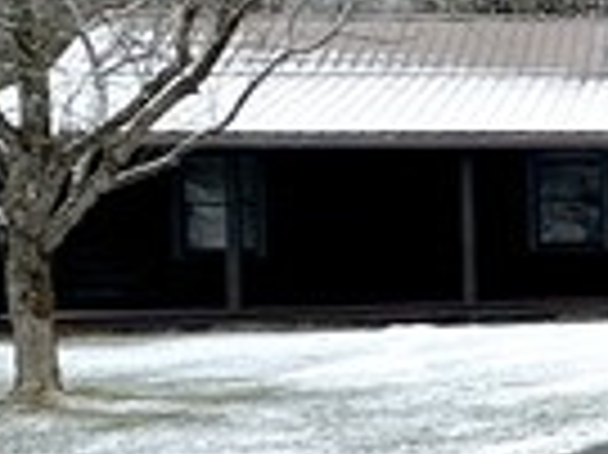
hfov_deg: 14.1
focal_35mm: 106
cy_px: 220
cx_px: 1374
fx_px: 1860
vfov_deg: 13.9
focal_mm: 2.22
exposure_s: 1/518
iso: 40
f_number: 2.2
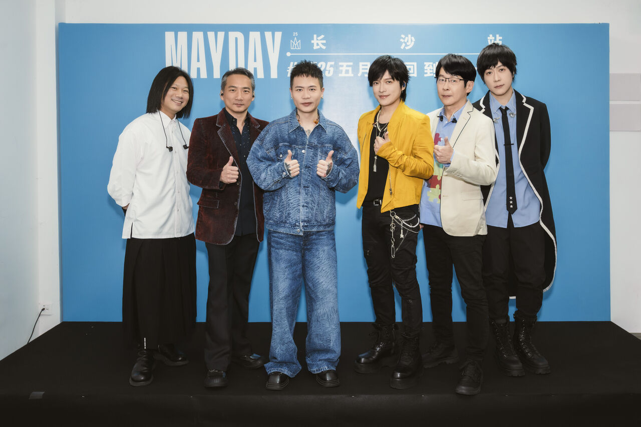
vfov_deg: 45.0
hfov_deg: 63.7
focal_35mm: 29
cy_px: 214
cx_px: 320
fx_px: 516
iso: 2000
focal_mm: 29
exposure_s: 1/200
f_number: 7.1
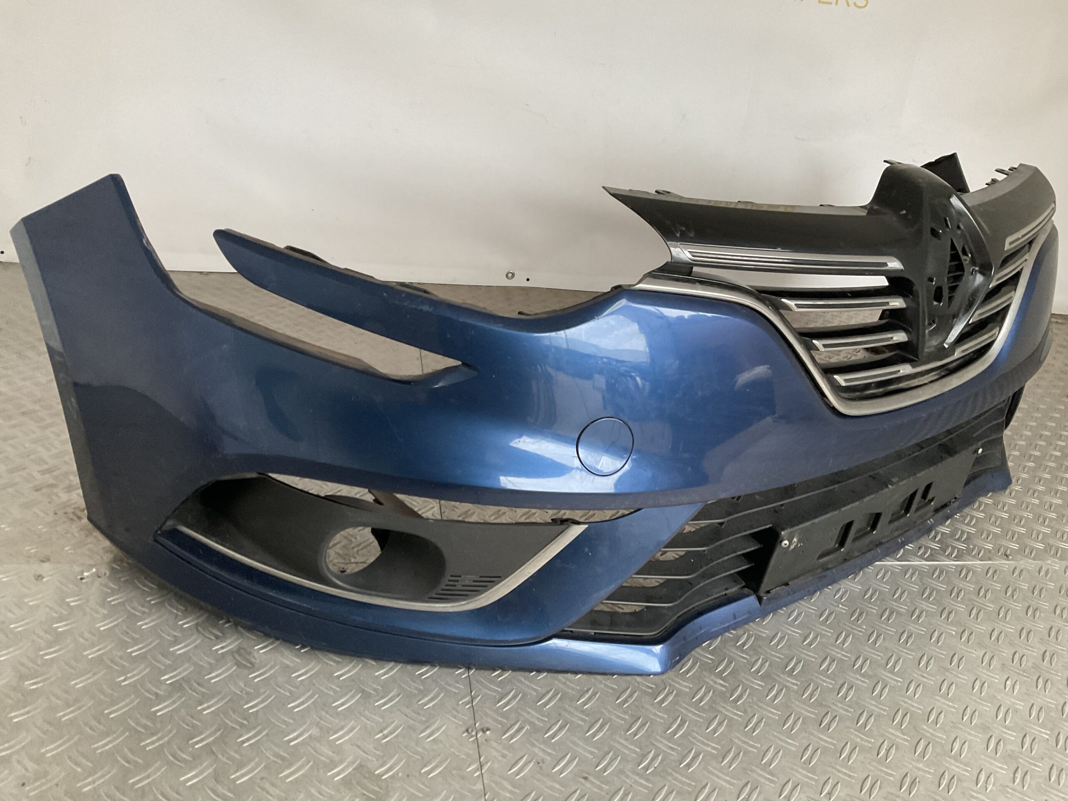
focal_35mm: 29
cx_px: 534
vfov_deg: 48.2
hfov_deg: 61.7
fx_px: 895
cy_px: 400
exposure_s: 1/60
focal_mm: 3
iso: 200
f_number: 1.8
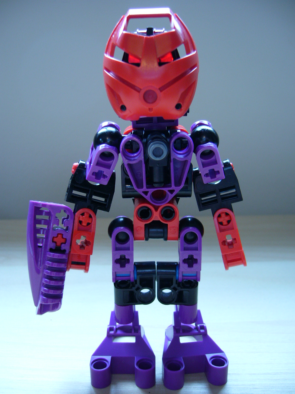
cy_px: 197
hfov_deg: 40.7
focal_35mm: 35
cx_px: 148
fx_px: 398
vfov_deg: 52.6
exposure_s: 1/40
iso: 100
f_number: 2.8
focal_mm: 5.8
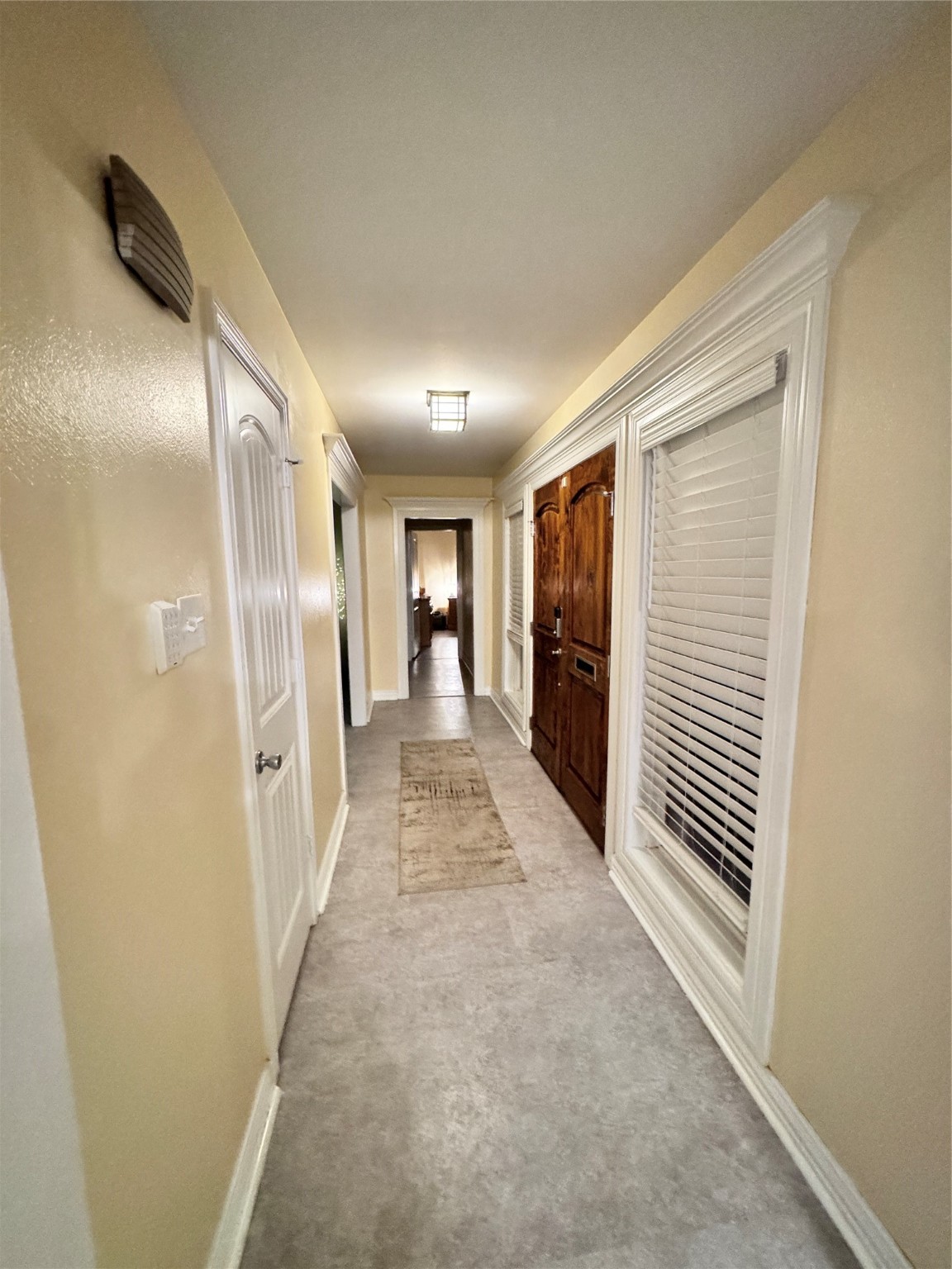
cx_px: 476
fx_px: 513
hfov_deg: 85.7
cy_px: 634
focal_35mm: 14
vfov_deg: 102.1
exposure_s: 1/60
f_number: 2.2
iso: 1250
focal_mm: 2.22
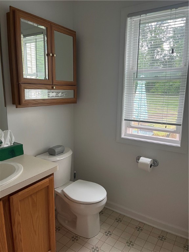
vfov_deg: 67.3
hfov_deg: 53.1
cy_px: 126
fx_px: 189
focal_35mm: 26
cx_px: 94
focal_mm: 5.1
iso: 125
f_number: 1.6
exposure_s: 1/60
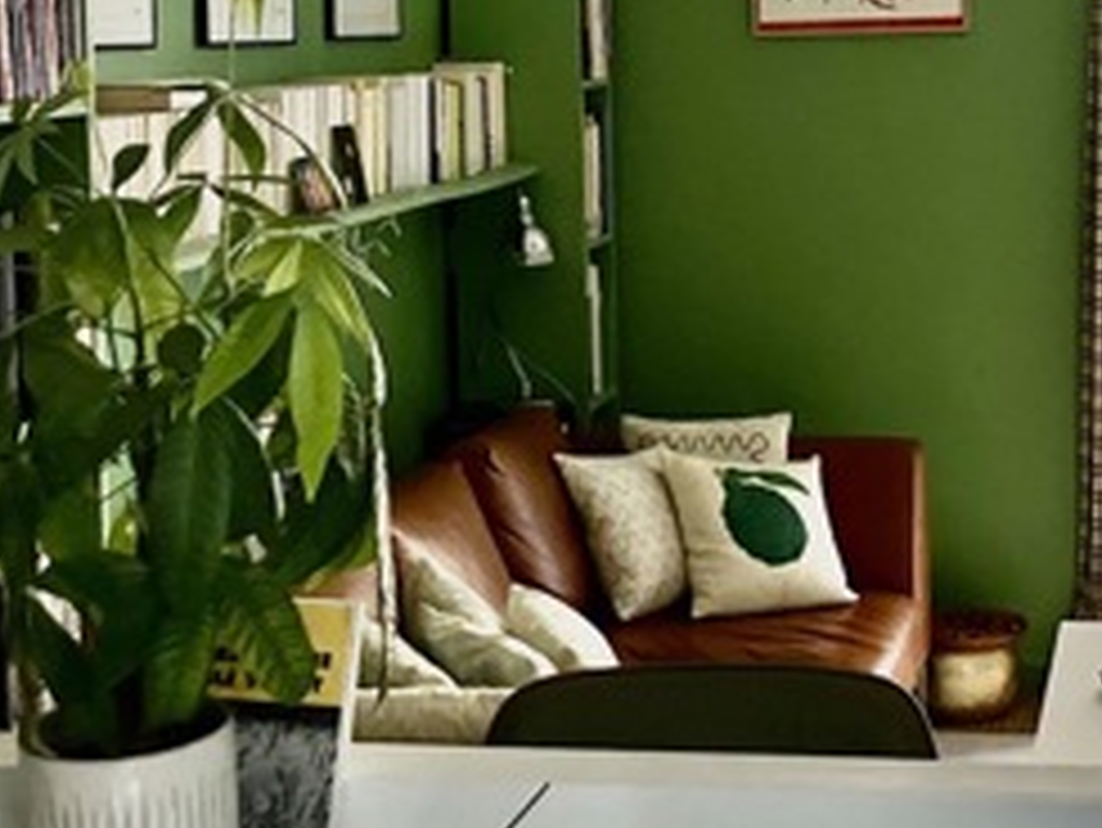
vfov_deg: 19.9
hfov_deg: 26.5
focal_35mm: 73
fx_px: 2325
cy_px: 122
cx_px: 711
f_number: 1.8
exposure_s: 1/30
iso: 400
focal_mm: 3.99
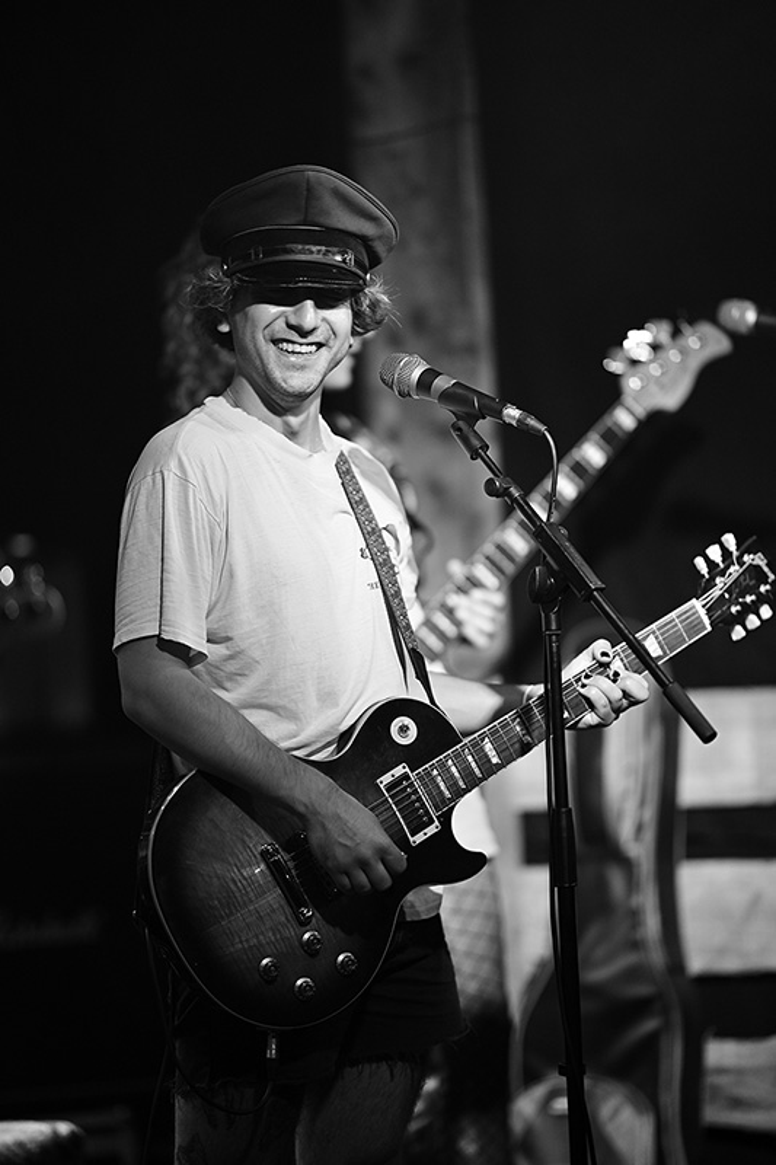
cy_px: 582
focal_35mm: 105
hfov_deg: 13.0
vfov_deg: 19.5
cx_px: 388
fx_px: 3396
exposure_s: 1/200
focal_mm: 105
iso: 640
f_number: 1.4
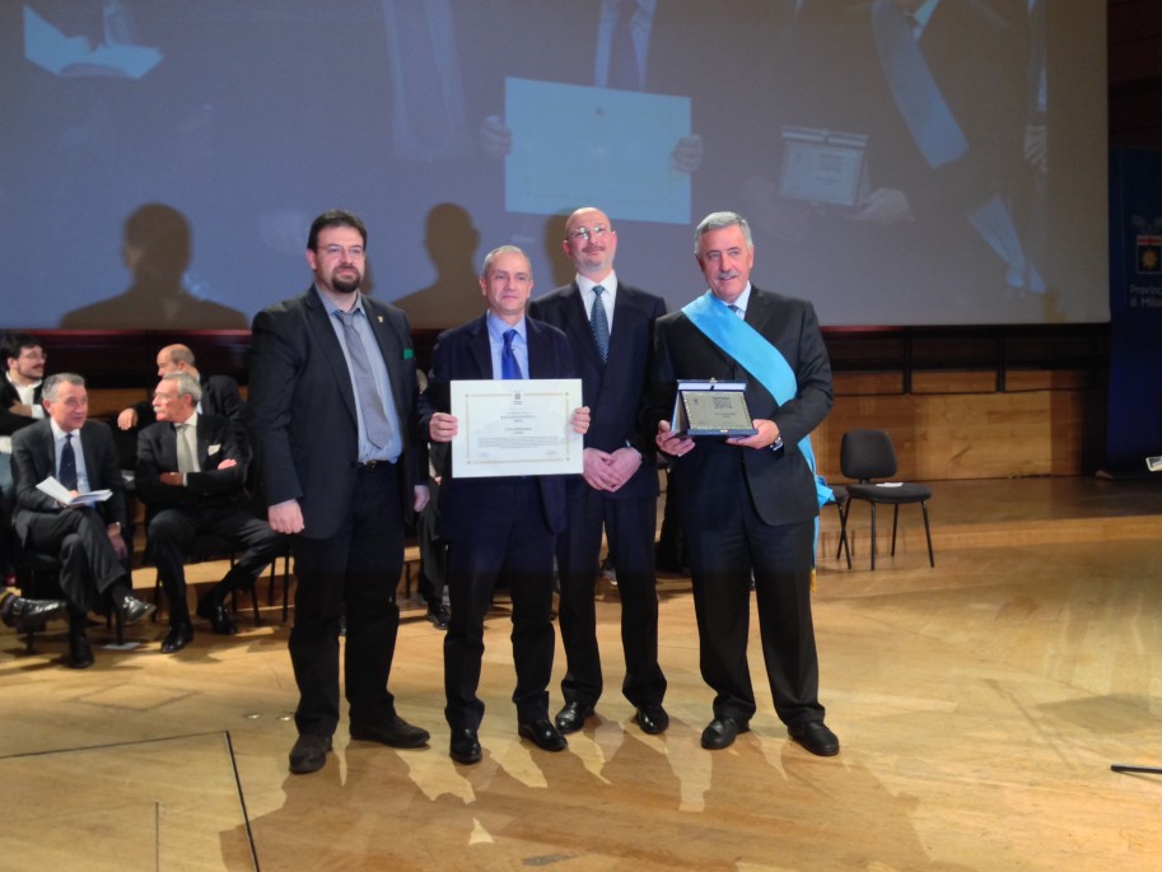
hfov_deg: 50.1
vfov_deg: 38.7
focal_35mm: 37
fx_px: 1242
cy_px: 402
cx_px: 579
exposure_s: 1/20
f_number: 2.4
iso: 160
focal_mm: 4.12
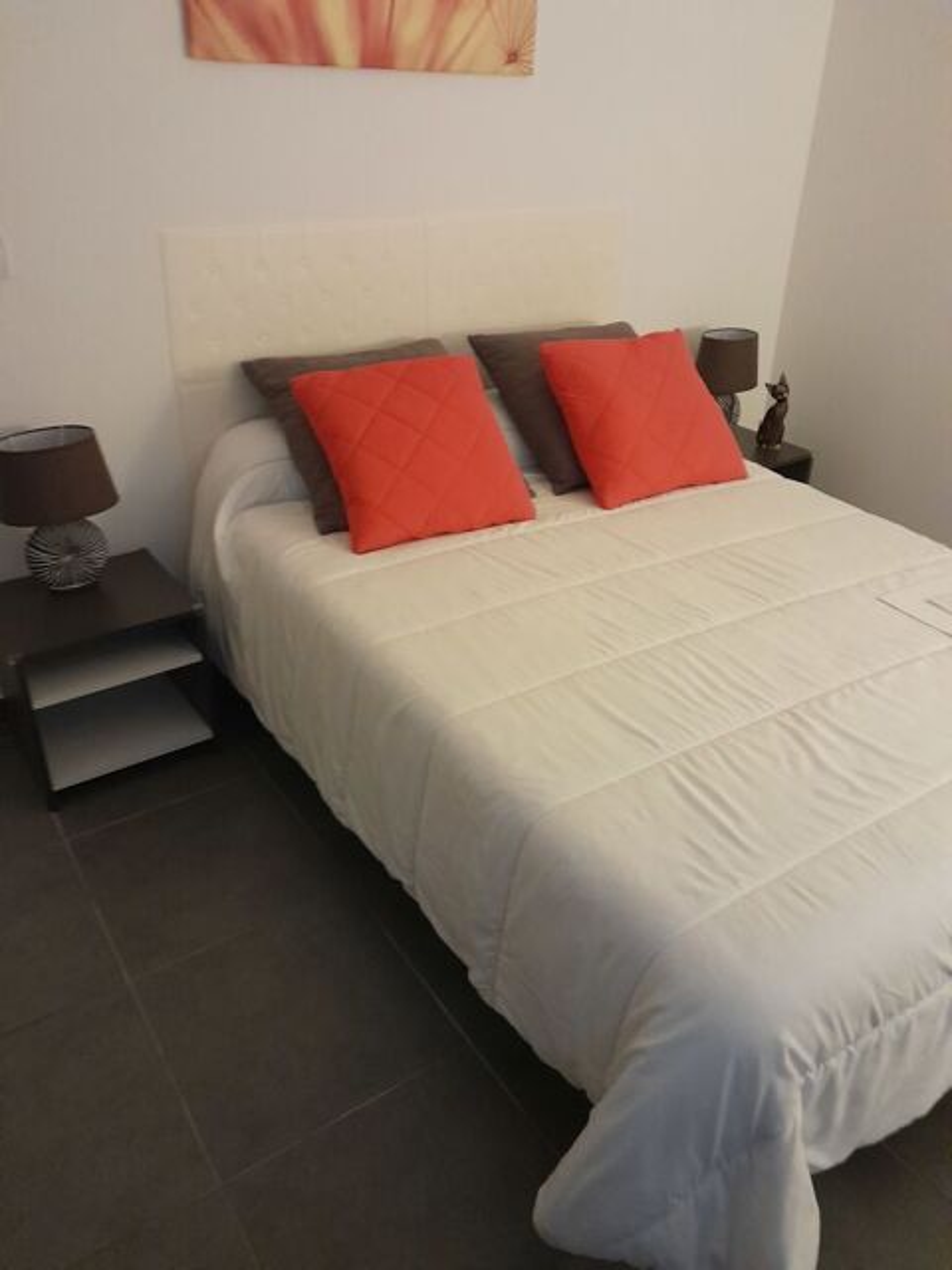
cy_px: 635
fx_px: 990
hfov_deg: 51.4
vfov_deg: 65.3
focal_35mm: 27
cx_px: 476
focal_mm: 4
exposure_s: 1/20
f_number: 1.8
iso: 800
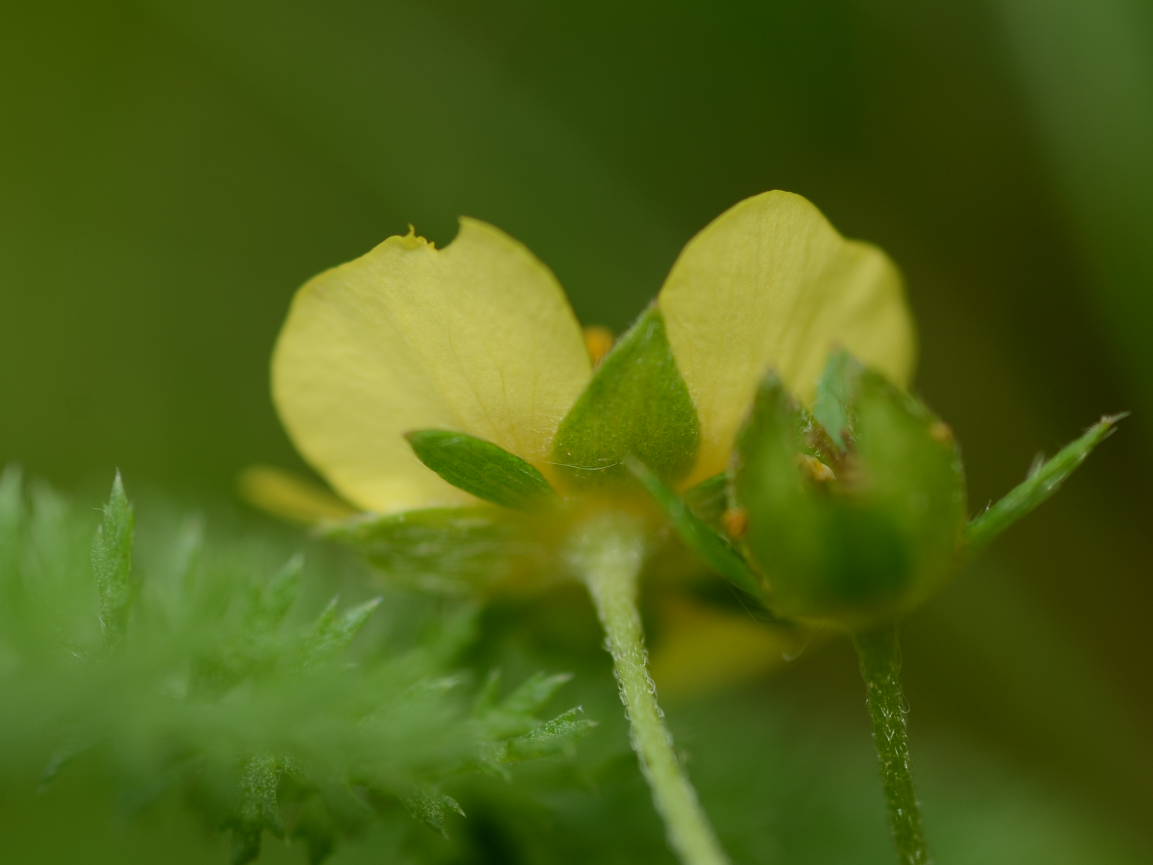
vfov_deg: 12.0
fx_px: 4097
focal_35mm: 123
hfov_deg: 16.0
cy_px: 529
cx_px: 536
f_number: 6.3
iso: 100
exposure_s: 1/160
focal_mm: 60
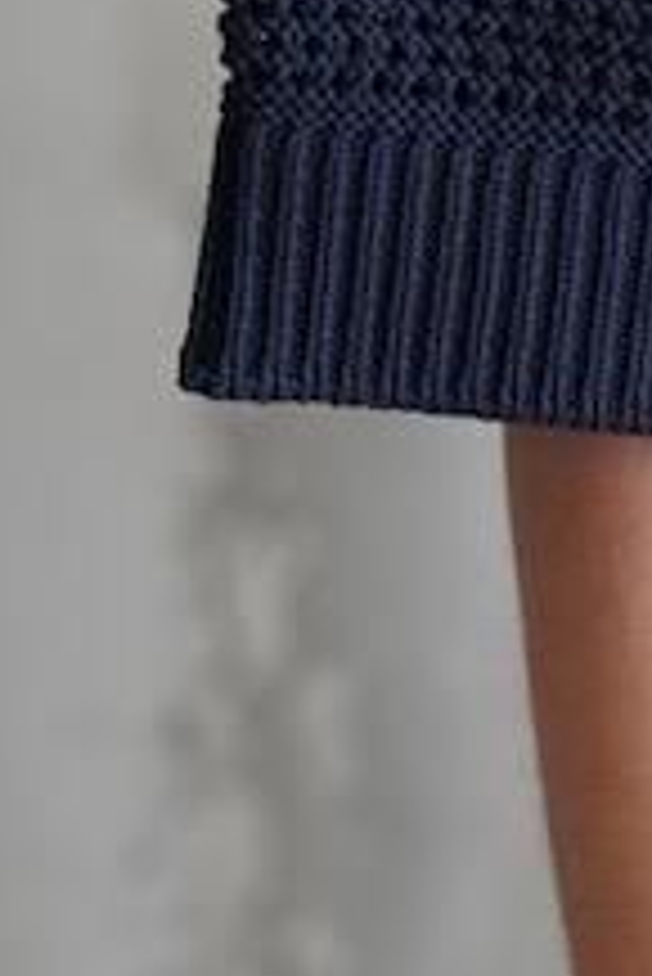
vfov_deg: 10.2
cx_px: 1248
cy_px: -459
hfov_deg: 6.8
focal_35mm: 196
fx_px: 5316
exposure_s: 1/100
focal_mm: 50
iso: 2000
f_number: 3.5
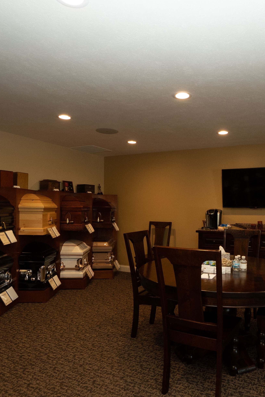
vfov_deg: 73.7
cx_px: 190
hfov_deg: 51.5
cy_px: 211
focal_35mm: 24
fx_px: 265
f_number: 5.6
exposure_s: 1/60
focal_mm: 10
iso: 800
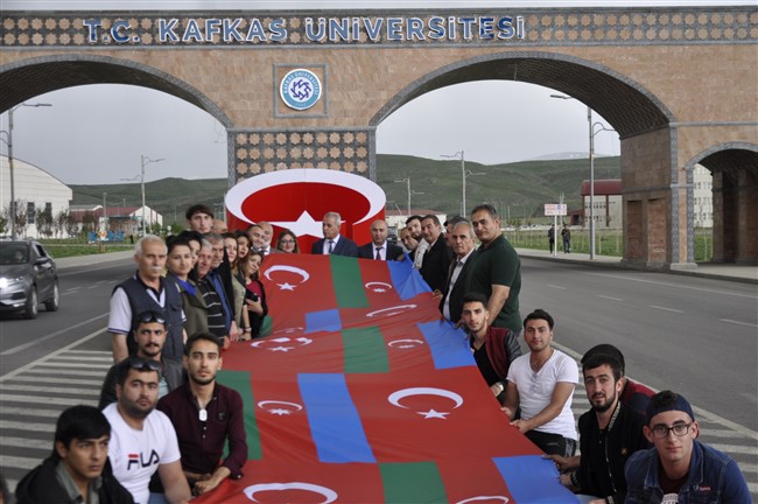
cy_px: 252
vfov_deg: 22.6
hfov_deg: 33.4
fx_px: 1262
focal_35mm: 60
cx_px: 379
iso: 250
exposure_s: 1/30
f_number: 4.5
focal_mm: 40
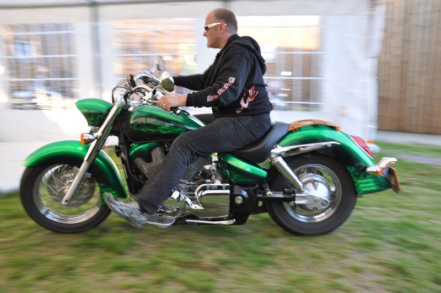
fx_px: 385
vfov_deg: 41.6
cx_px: 220
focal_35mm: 32
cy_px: 146
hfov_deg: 59.6
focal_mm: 21
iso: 320
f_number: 6.3
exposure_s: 1/40
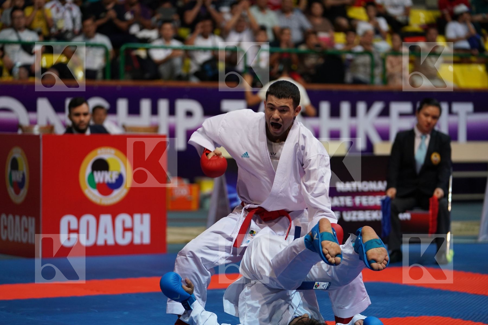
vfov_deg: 10.0
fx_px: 1857
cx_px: 244
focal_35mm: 137
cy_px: 162
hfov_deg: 15.0
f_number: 2.8
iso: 2000
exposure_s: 1/500
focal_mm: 137
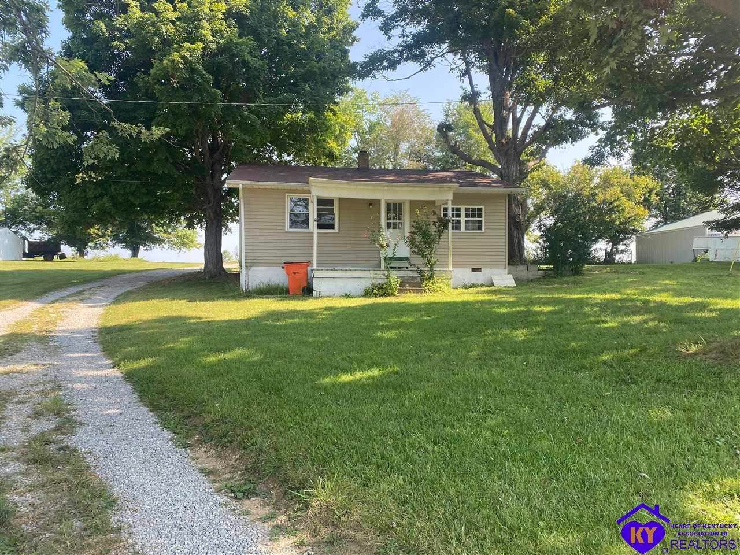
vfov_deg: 53.1
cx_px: 370
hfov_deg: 67.3
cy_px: 278
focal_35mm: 26
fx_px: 556
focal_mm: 4.25
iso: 32
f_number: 1.8
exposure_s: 1/487
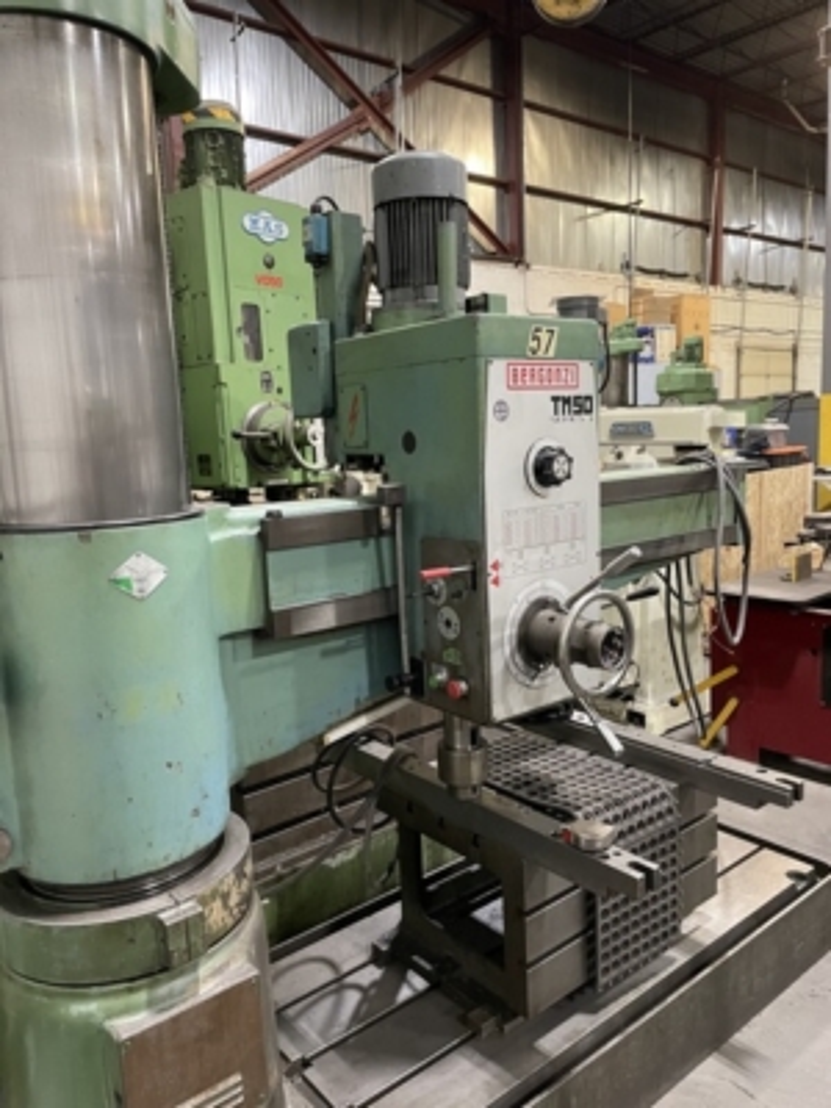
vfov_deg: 67.3
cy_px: 554
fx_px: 832
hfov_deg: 53.1
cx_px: 416
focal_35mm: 26
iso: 500
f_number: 1.6
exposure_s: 1/60
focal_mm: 4.2
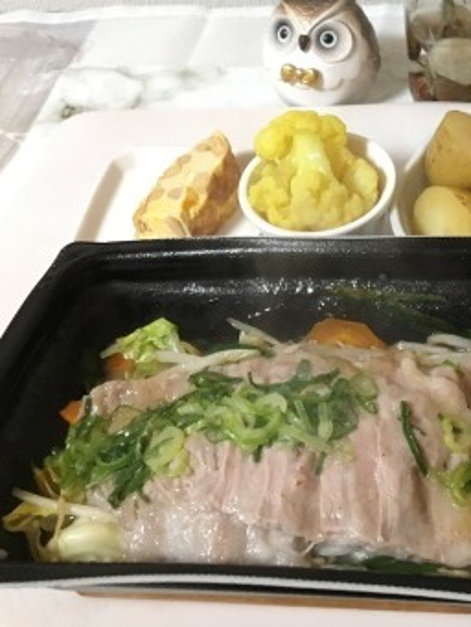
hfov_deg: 27.8
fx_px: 925
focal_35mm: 51
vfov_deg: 36.0
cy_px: 110
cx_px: 396
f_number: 2.2
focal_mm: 4.15
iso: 200
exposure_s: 1/15
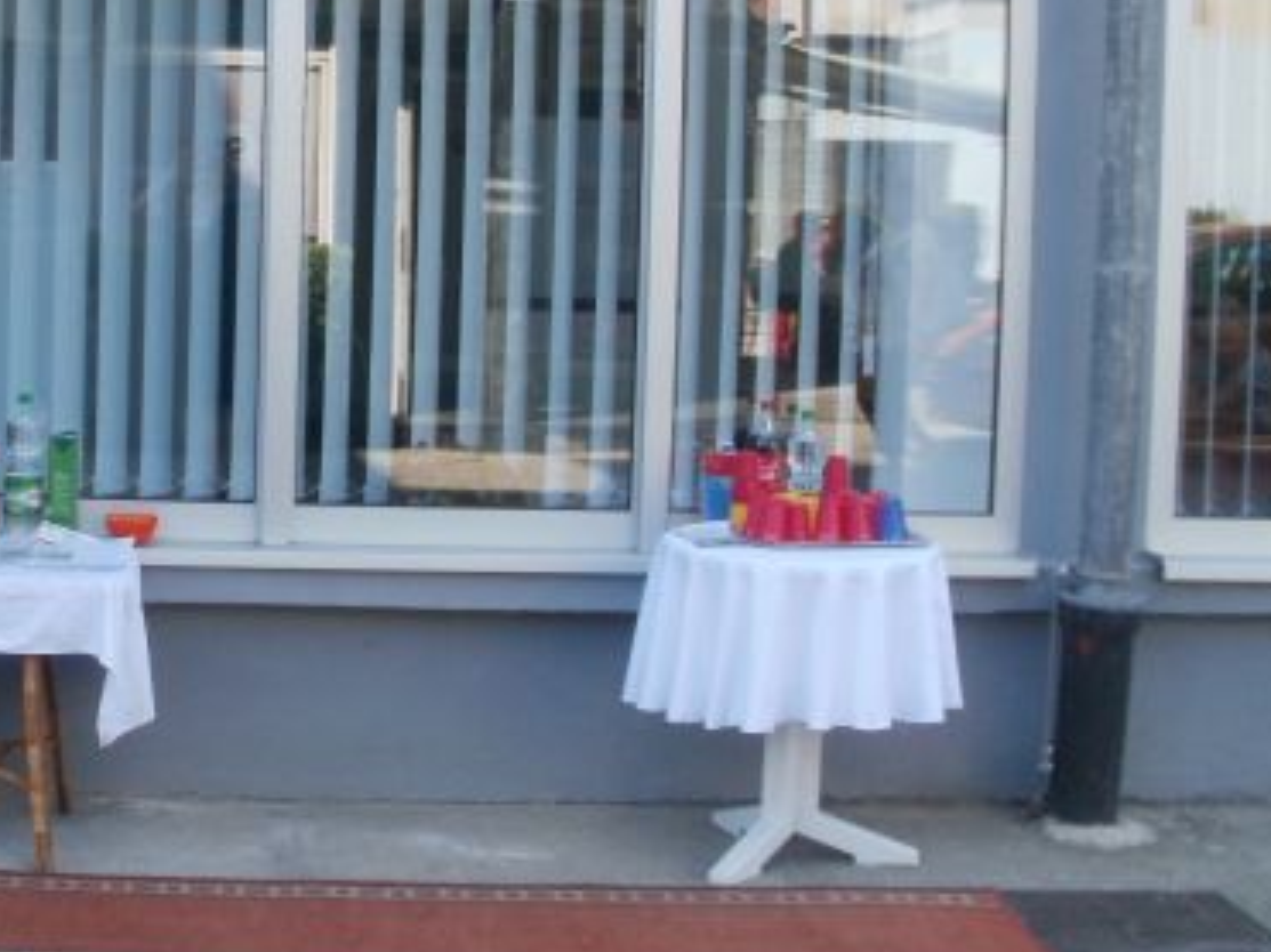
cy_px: 348
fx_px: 2496
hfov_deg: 27.6
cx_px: 137
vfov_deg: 21.5
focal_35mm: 68
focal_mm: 6.3
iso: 125
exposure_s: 1/250
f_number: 3.5
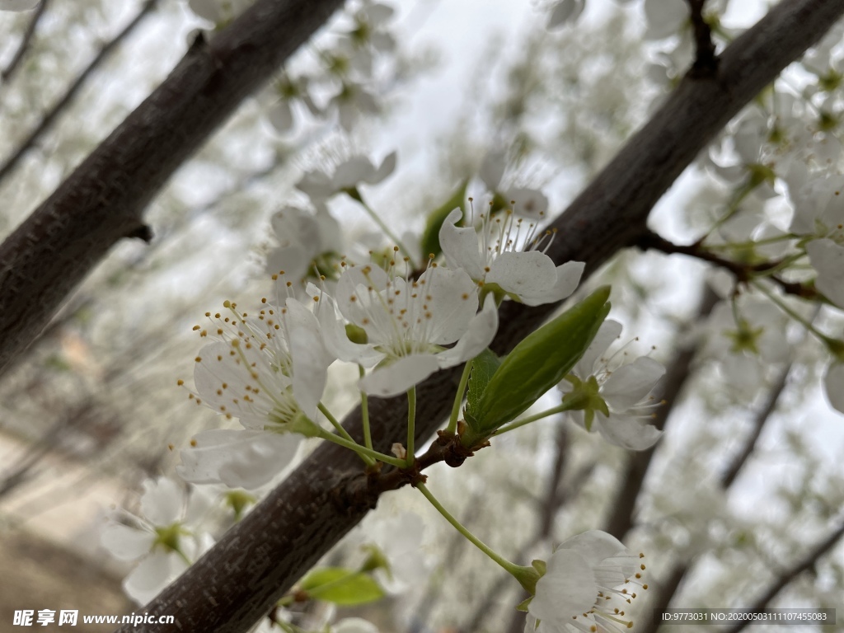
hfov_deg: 67.3
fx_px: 634
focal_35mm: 26
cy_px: 316
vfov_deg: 53.1
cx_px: 422
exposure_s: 1/729
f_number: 1.8
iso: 32
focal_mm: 4.25
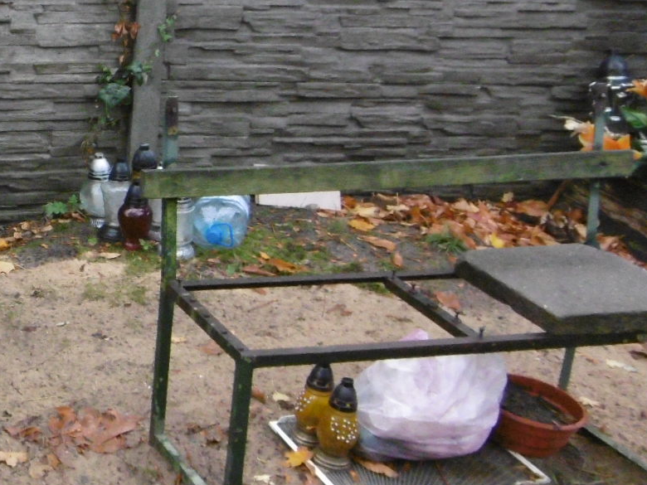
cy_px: 132
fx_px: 1178
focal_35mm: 63
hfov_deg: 27.4
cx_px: -111
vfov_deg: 23.1
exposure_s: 1/60
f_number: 3.1
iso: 400
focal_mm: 4.3
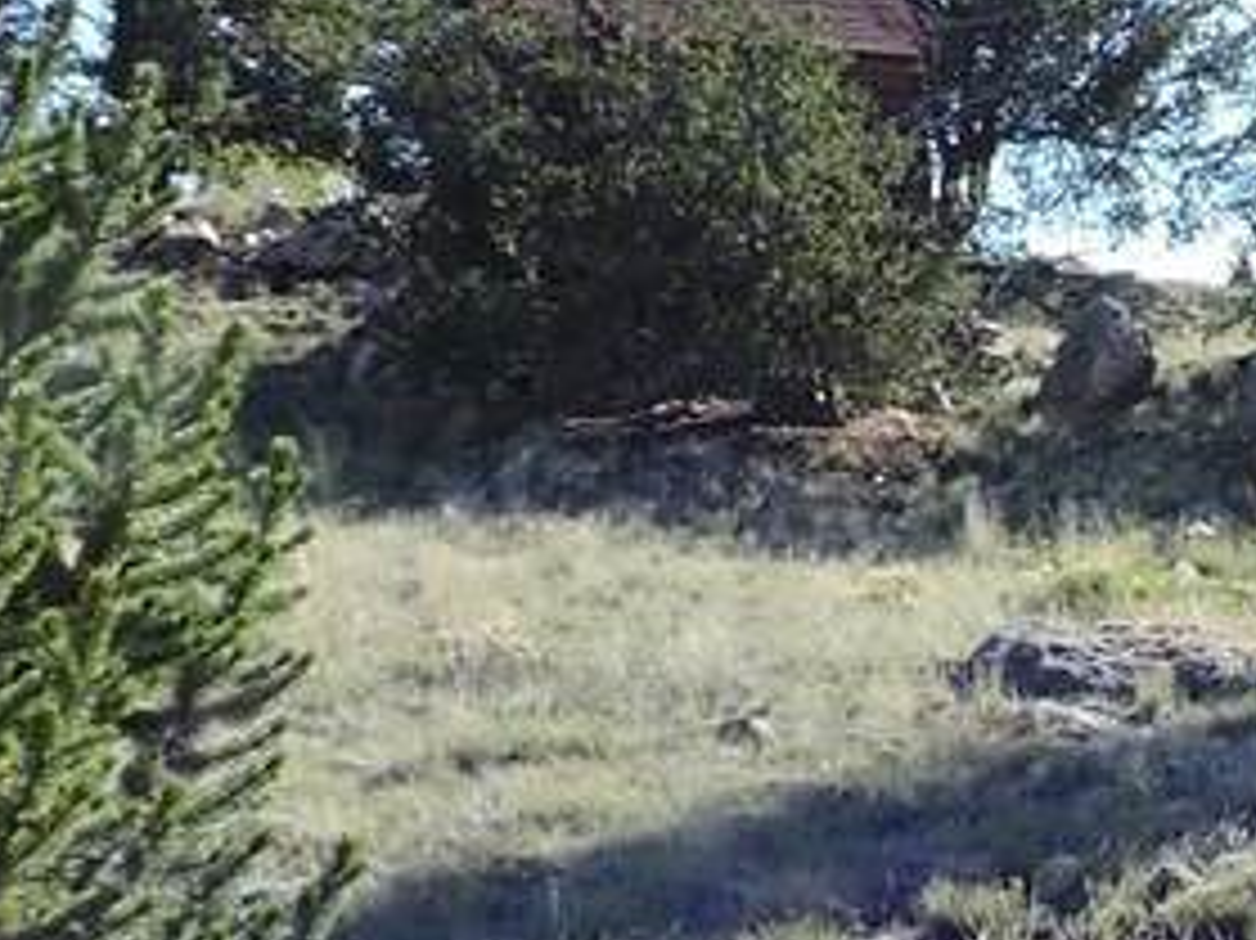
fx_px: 3990
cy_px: 688
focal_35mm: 110
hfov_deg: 17.1
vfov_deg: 13.4
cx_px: 1531
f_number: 3
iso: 100
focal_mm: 4.3
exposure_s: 1/640
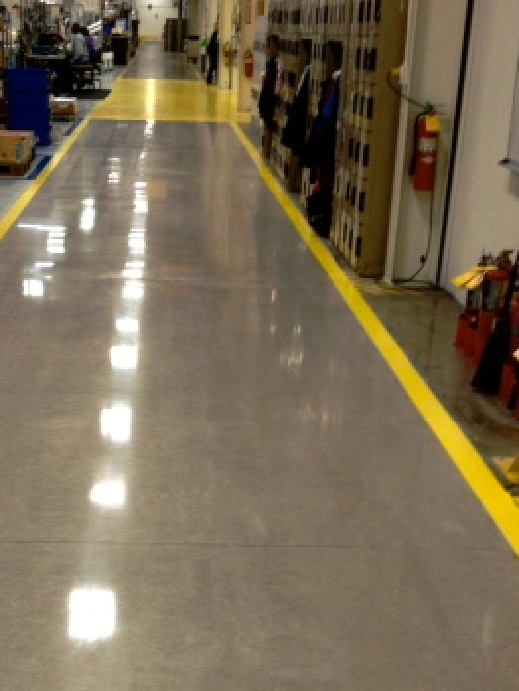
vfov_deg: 29.1
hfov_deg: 22.9
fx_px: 1278
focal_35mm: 64
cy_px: 616
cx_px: 185
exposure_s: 1/20
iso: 80
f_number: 2.4
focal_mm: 4.28
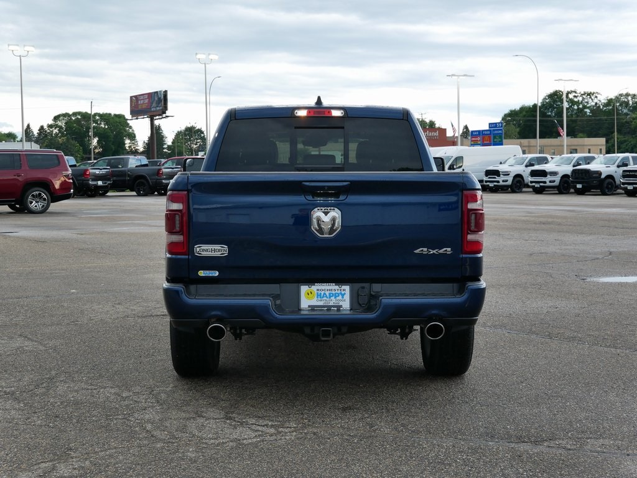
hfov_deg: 35.5
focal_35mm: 54
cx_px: 318
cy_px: 239
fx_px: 994
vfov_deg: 27.0
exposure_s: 1/60
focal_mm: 27
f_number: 4.6
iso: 200
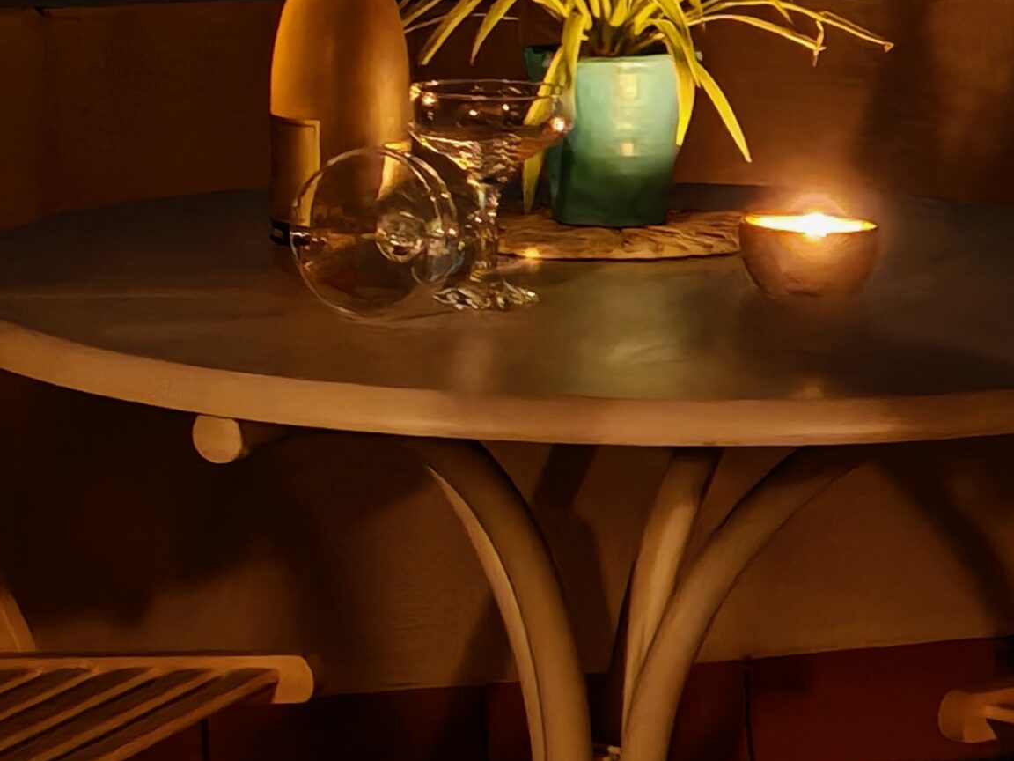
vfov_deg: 12.3
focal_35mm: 120
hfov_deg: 16.4
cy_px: 209
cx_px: 620
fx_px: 3515
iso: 6400
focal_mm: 6.67
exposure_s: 1/9
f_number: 1.9
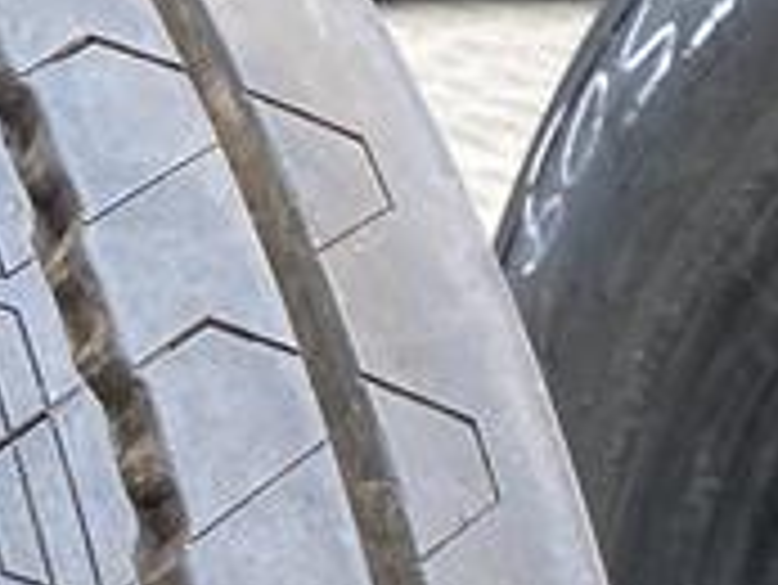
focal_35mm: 154
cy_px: 1197
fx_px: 3464
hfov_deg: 12.5
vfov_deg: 9.0
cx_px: -148
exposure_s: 1/225
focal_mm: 4.25
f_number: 1.8
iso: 32
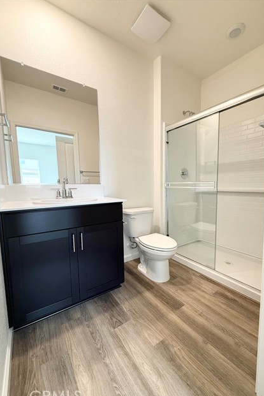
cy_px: 202
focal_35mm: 15
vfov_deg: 100.4
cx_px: 147
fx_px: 165
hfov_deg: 77.0
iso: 200
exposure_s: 1/60
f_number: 2.2
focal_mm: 2.22
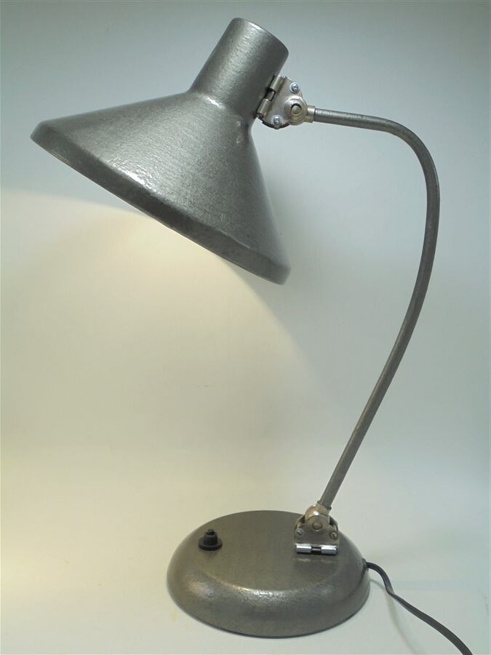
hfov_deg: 37.7
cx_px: 246
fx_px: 719
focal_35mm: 38
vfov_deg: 49.0
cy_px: 328
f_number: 4.2
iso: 100
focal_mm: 6.9
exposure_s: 1/100
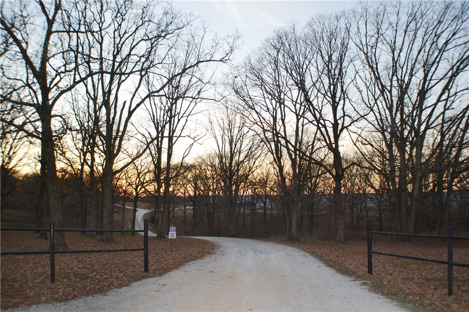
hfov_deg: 49.6
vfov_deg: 34.2
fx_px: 508
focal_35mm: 39
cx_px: 234
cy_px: 156
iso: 200
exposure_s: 1/125
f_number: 4.2
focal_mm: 26
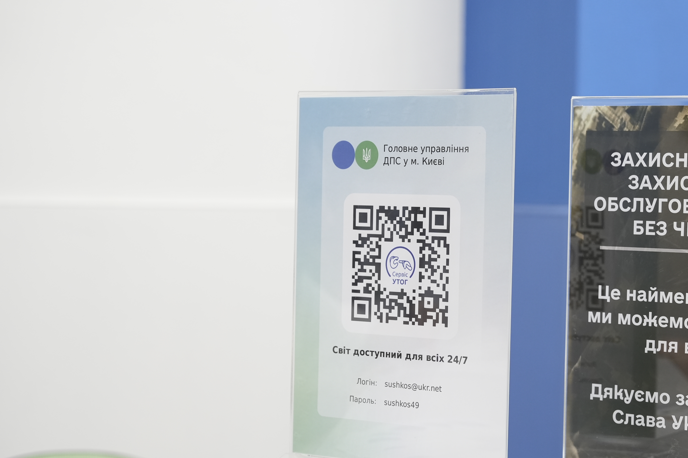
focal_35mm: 95
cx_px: 452
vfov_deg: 14.4
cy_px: 270
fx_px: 1815
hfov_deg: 21.4
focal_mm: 70
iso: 1000
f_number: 4
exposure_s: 1/100
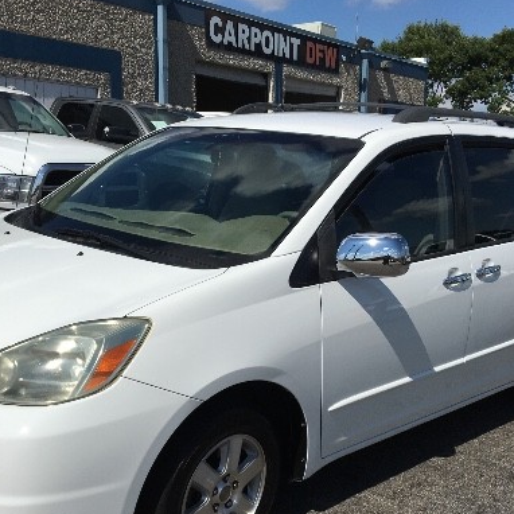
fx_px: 722
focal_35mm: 43
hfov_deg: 39.2
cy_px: 316
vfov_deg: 39.0
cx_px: 266
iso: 25
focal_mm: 4.15
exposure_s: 1/5128
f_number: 2.2
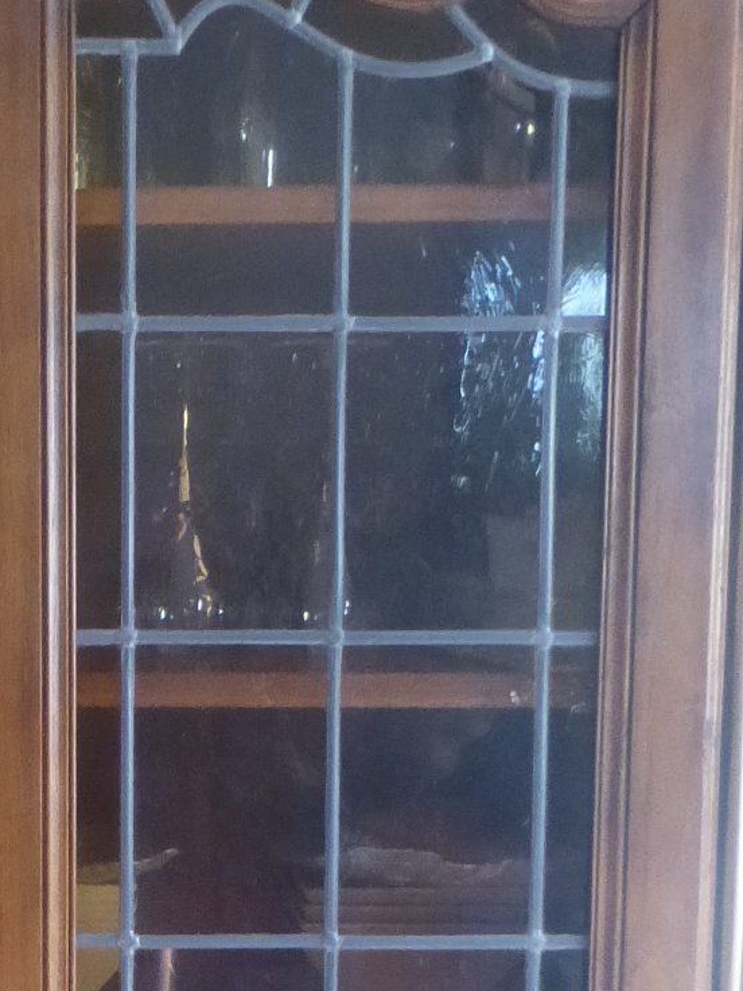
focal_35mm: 87
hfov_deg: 16.5
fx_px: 2490
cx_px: -78
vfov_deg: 21.8
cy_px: 949
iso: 400
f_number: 3.3
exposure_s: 1/10
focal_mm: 4.3
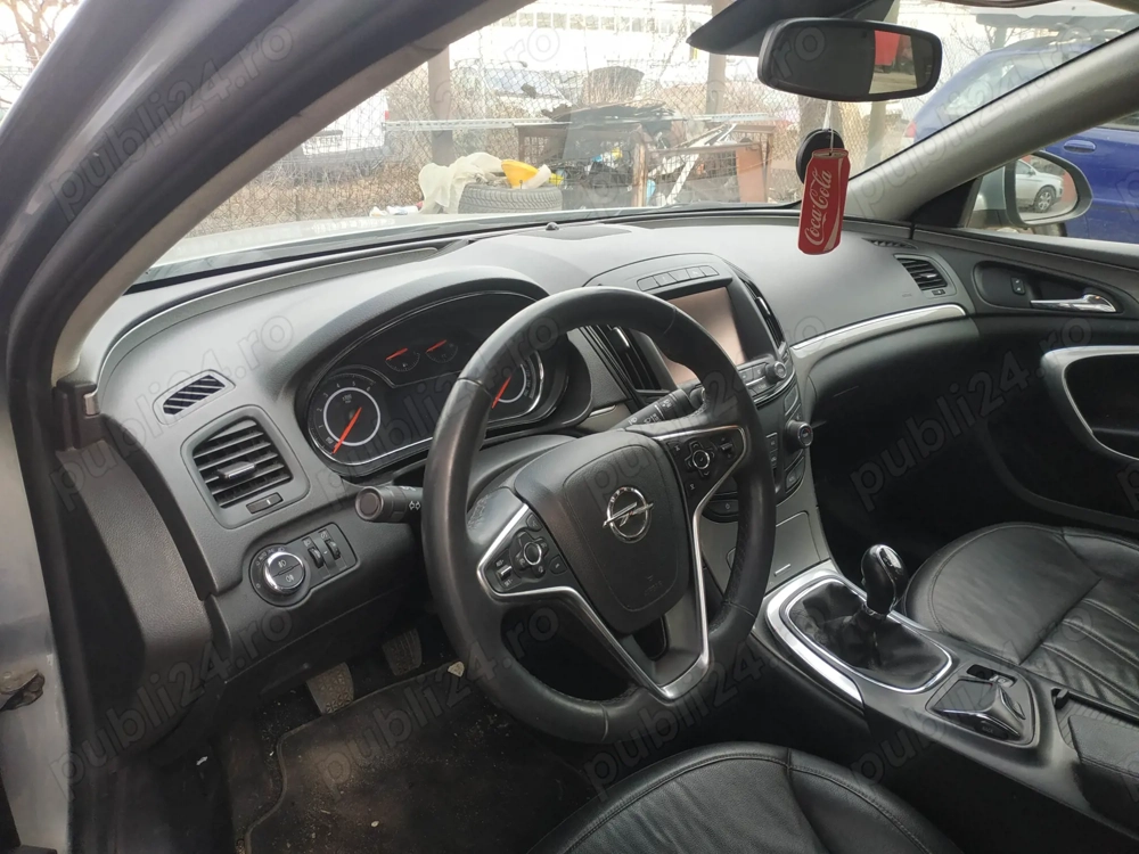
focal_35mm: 24
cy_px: 427
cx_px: 570
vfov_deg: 56.8
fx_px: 790
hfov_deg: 71.6
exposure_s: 1/132
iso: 250
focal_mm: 3.94
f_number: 1.9
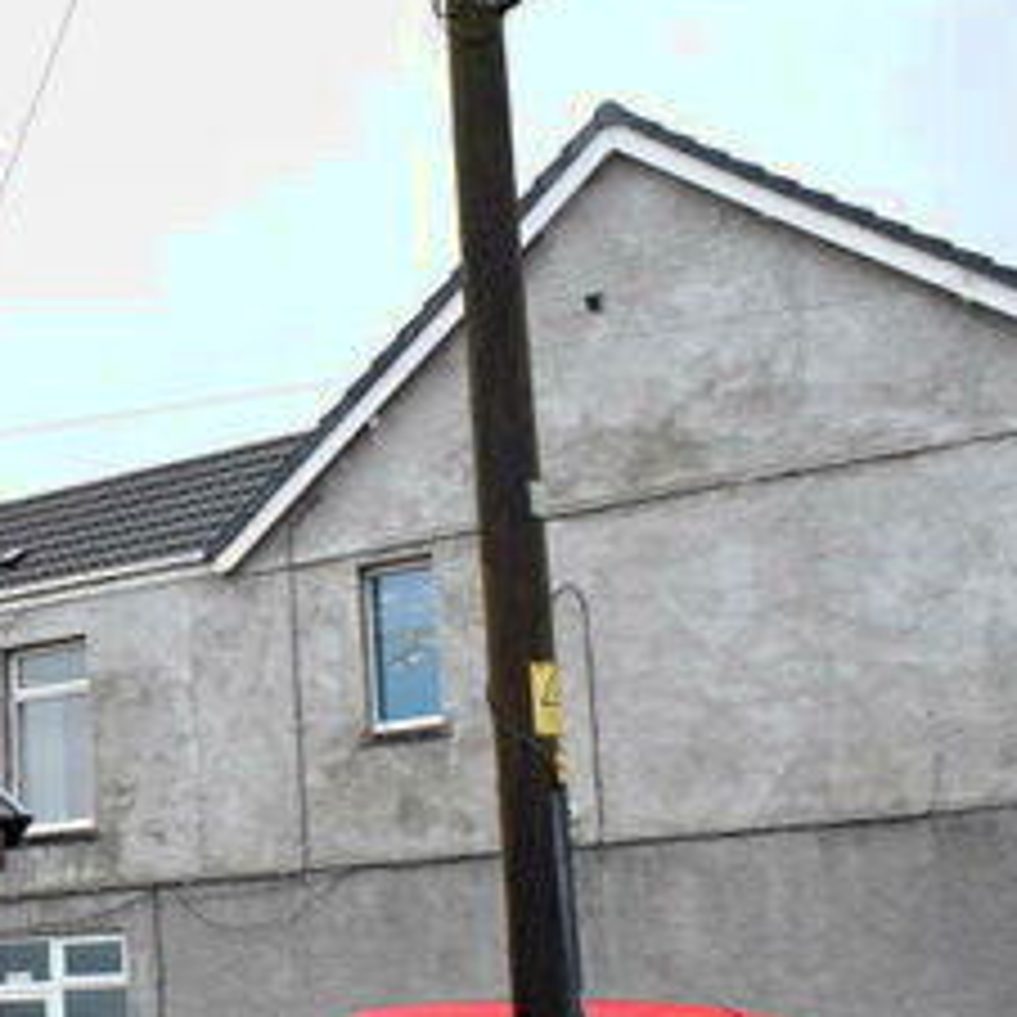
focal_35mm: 71
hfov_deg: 22.8
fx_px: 2360
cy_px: 673
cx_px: -126
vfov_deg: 24.2
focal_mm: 18
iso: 100
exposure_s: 1/125
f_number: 5.6
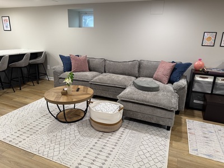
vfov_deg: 56.8
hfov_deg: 71.6
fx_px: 155
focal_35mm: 24
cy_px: 84
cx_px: 112
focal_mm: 6.76
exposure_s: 1/60
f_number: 1.78
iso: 125
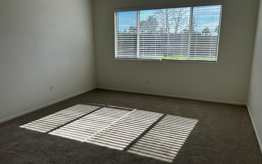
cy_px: 85
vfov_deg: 44.5
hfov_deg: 66.5
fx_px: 200
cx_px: 132
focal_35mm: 28
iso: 50
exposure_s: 1/1344
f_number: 1.5
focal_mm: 5.7
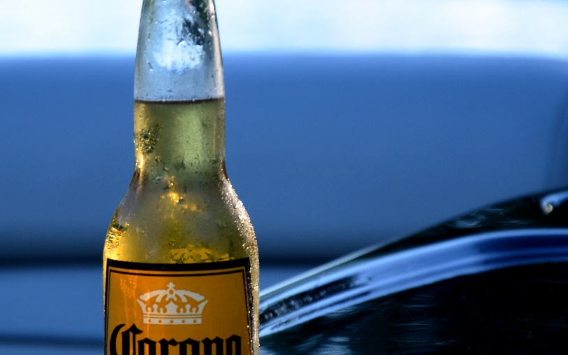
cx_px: 179
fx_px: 4892
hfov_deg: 6.6
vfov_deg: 4.2
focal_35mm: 316
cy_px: 202
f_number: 5.6
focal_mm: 105
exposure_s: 1/125
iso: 200
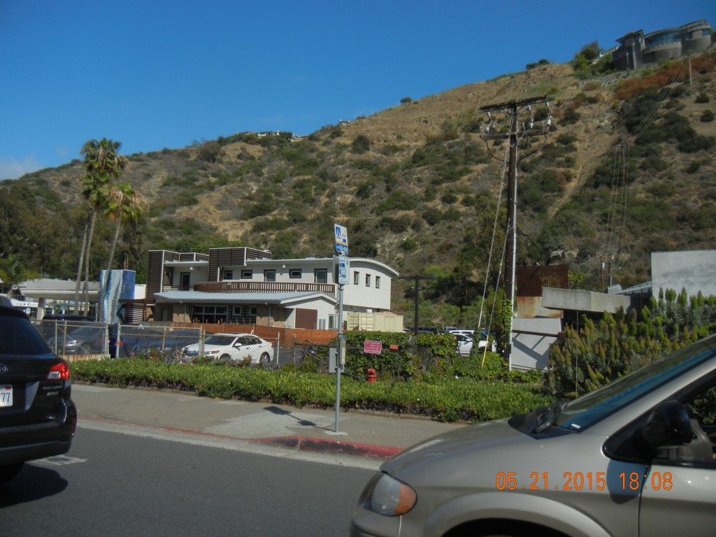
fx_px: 621
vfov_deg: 46.8
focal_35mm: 30
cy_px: 268
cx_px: 358
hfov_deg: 60.0
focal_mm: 5.4
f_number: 7
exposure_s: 1/689
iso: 160
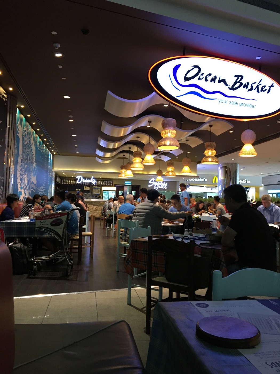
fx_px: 313
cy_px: 187
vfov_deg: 61.7
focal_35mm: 29
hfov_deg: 48.2
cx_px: 140
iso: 250
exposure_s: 1/33
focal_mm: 4.15
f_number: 2.2
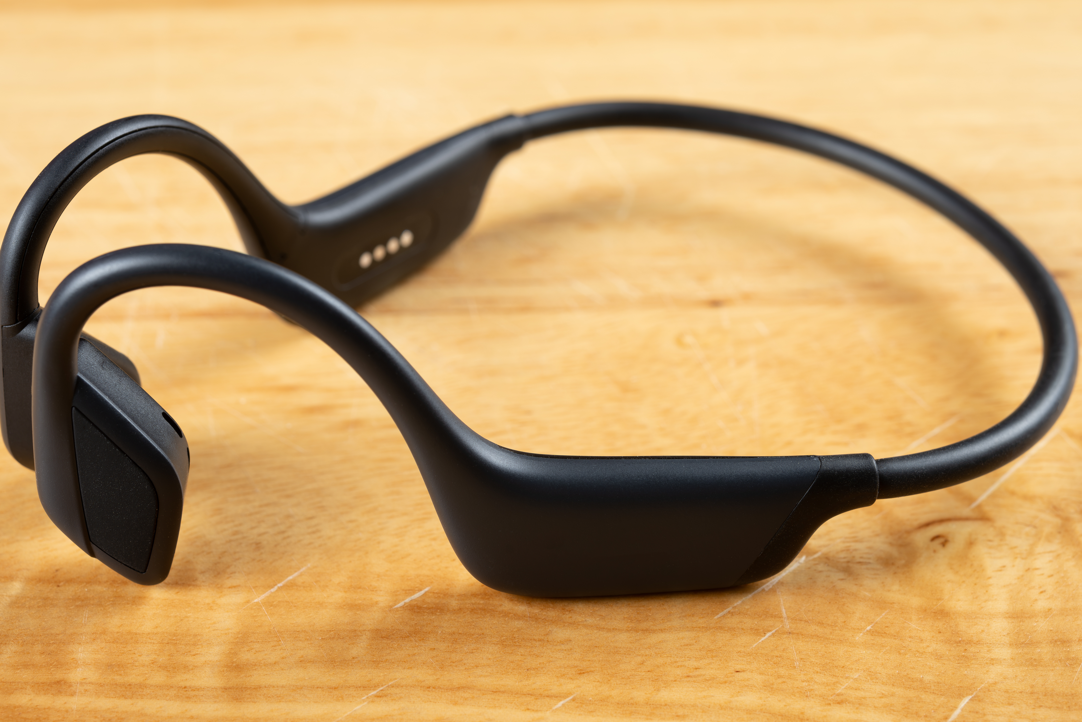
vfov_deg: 22.6
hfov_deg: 33.4
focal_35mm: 60
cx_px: 541
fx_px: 1803
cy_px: 361
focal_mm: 60
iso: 160
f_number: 10
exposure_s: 1/200
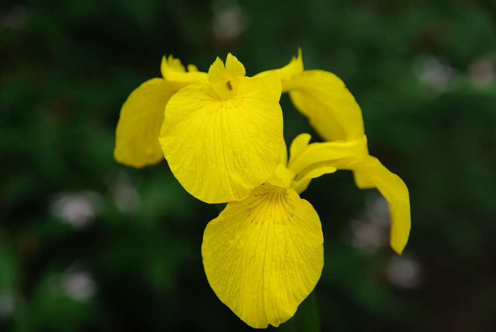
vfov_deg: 12.3
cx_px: 248
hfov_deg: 18.2
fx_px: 1545
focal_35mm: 112
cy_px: 166
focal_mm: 75
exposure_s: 1/250
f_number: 5.6
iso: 100
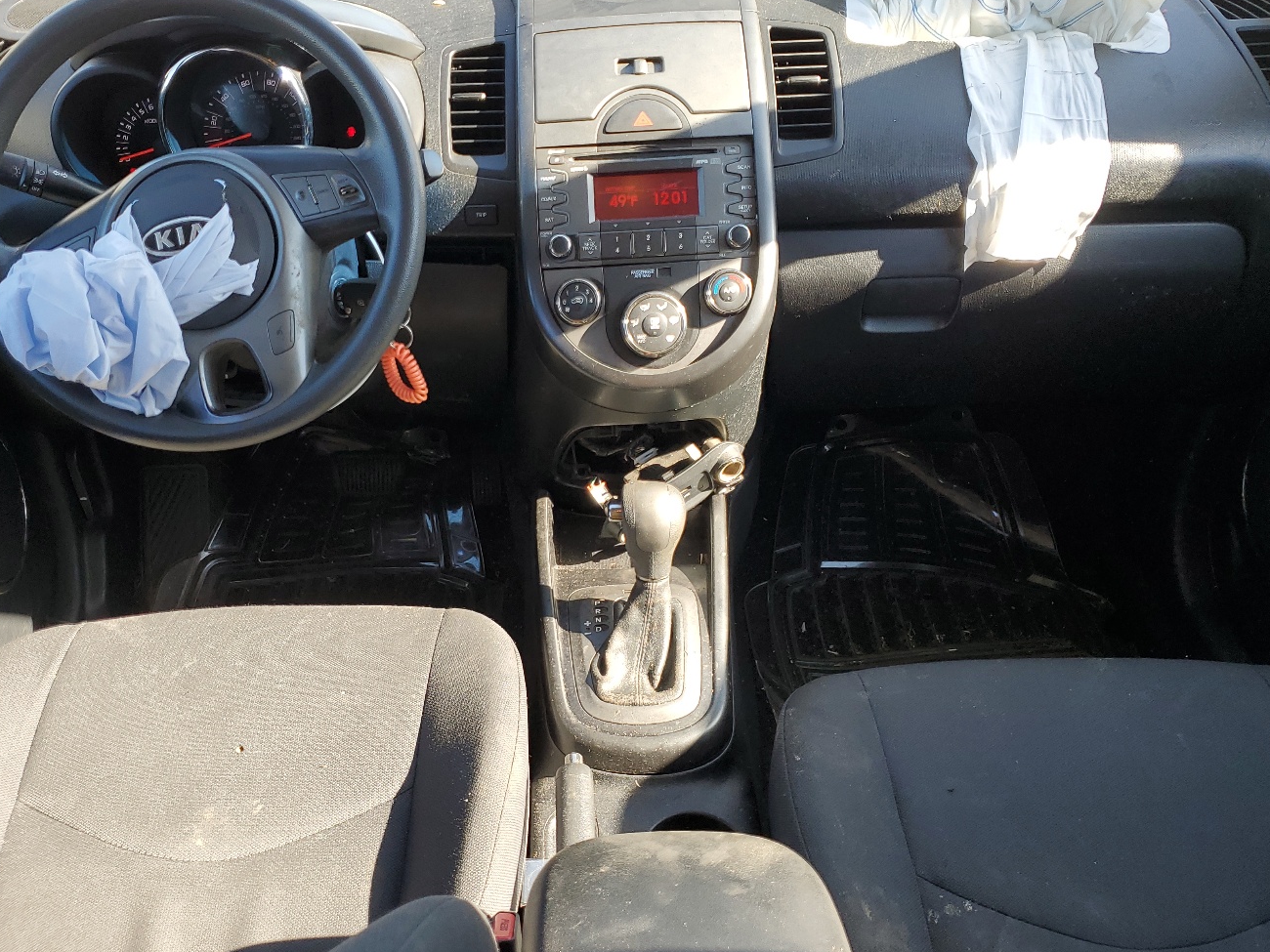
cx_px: 566
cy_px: 494
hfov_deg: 56.7
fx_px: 1174
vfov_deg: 44.2
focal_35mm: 32
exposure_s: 1/227
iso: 50
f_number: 1.5
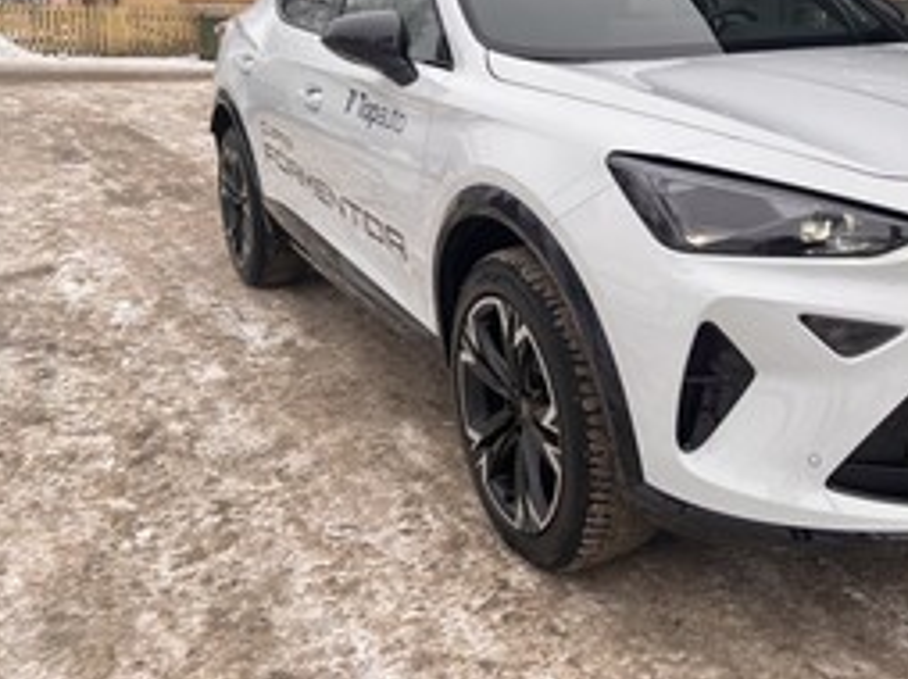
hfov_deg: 44.0
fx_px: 1074
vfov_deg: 34.5
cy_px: 193
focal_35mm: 41
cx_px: 701
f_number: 1.6
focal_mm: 5.96
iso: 40
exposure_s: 1/215
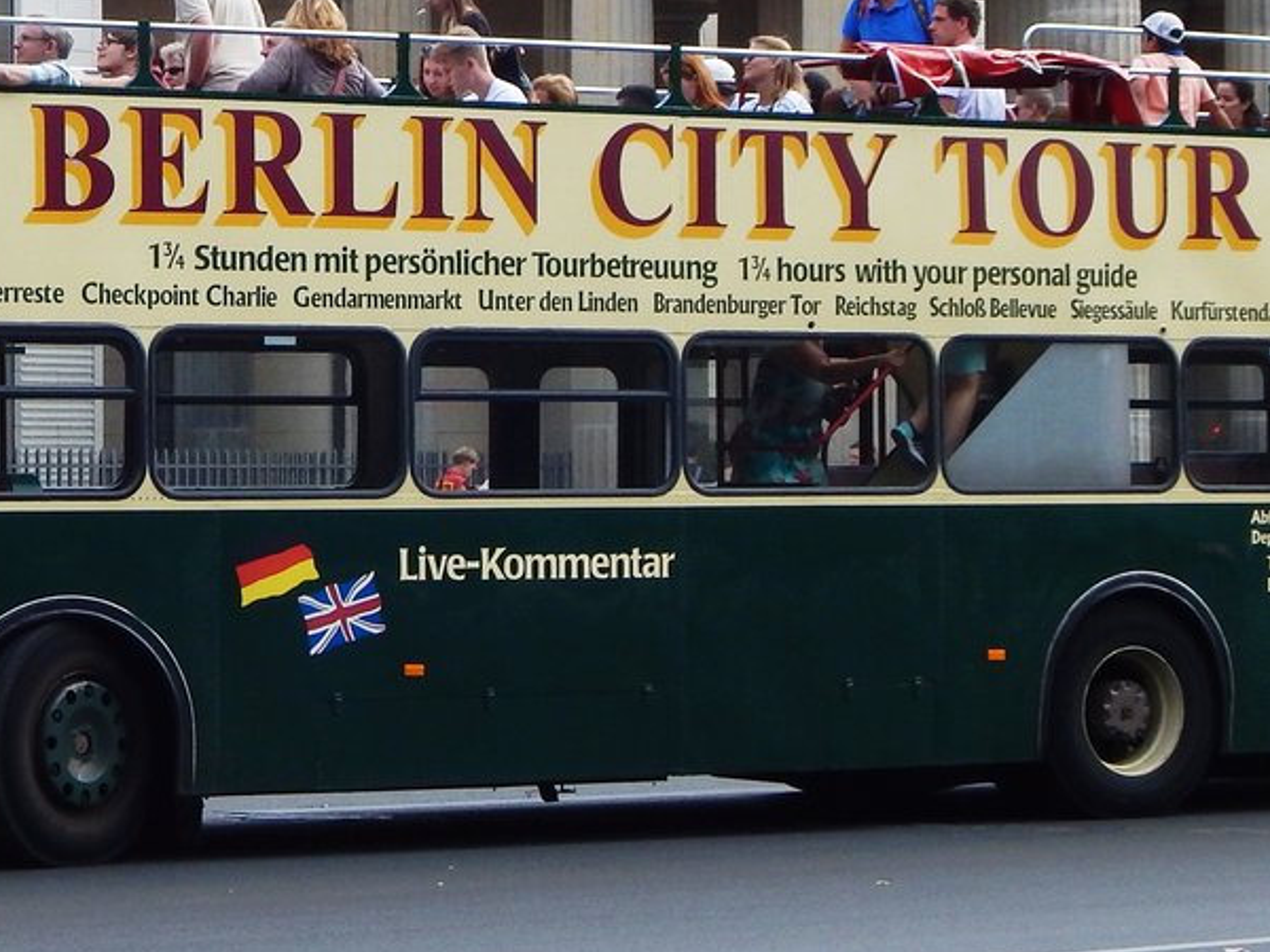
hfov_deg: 16.1
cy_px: 288
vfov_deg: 12.1
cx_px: 396
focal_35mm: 122
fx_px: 4476
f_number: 4
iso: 125
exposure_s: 1/800
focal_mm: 10.9
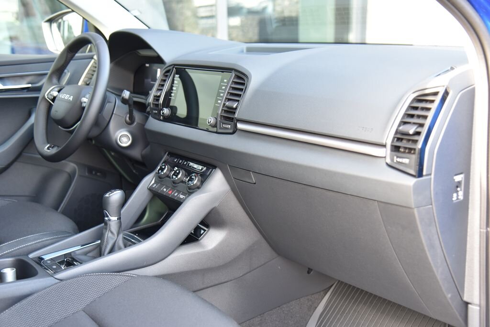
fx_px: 626
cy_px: 164
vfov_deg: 29.3
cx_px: 245
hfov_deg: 42.7
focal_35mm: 46
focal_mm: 46
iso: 500
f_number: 4
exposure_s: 1/30
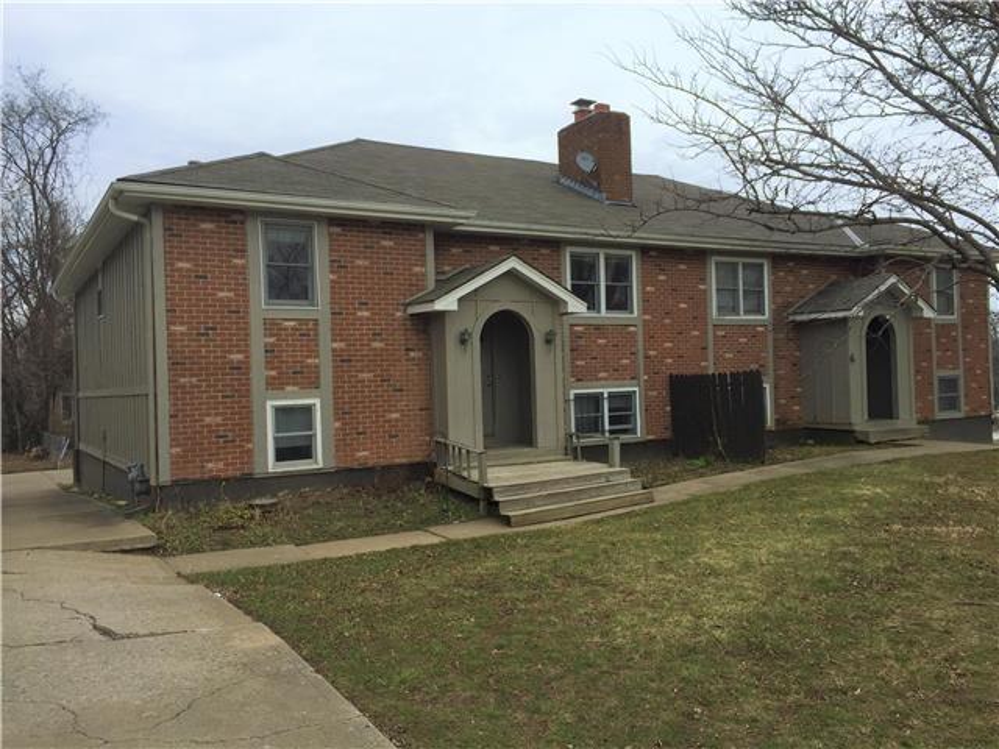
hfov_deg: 61.7
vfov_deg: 48.2
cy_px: 374
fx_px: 837
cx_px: 500
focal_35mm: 29
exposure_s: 1/1647
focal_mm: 4.15
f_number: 2.2
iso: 32
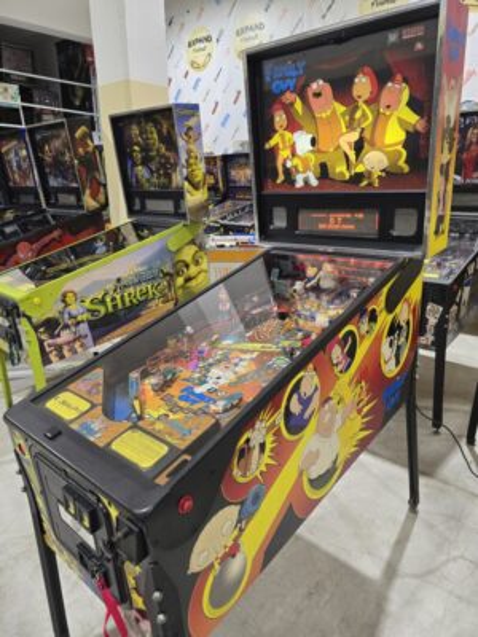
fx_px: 423
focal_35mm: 23
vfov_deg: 73.9
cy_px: 318
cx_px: 239
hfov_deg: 58.9
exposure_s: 1/100
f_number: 1.7
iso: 100
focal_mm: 6.3
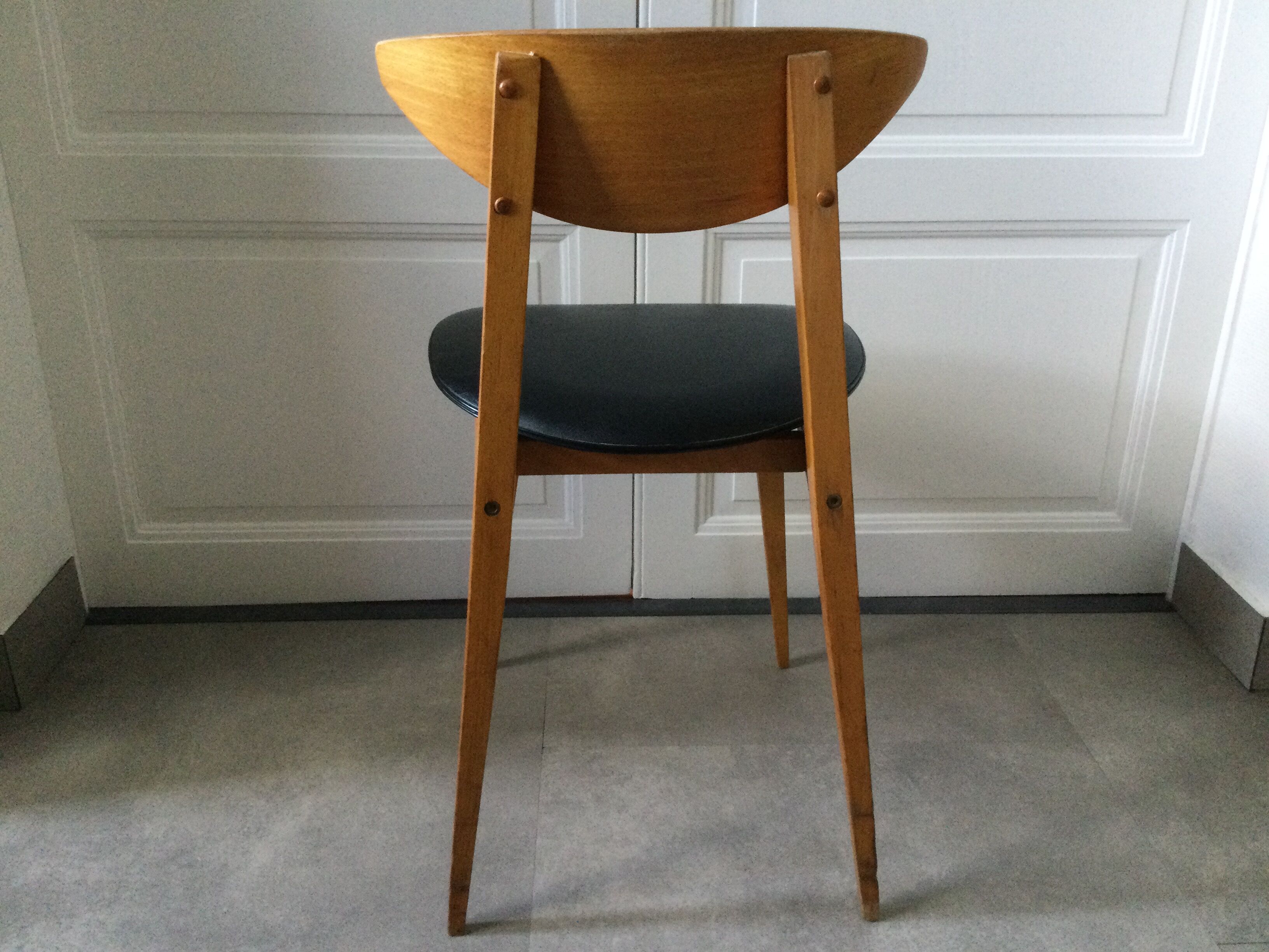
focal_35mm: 31
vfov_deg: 45.4
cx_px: 634
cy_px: 476
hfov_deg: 58.4
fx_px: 1136
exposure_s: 1/20
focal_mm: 3.3
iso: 250
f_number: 2.4
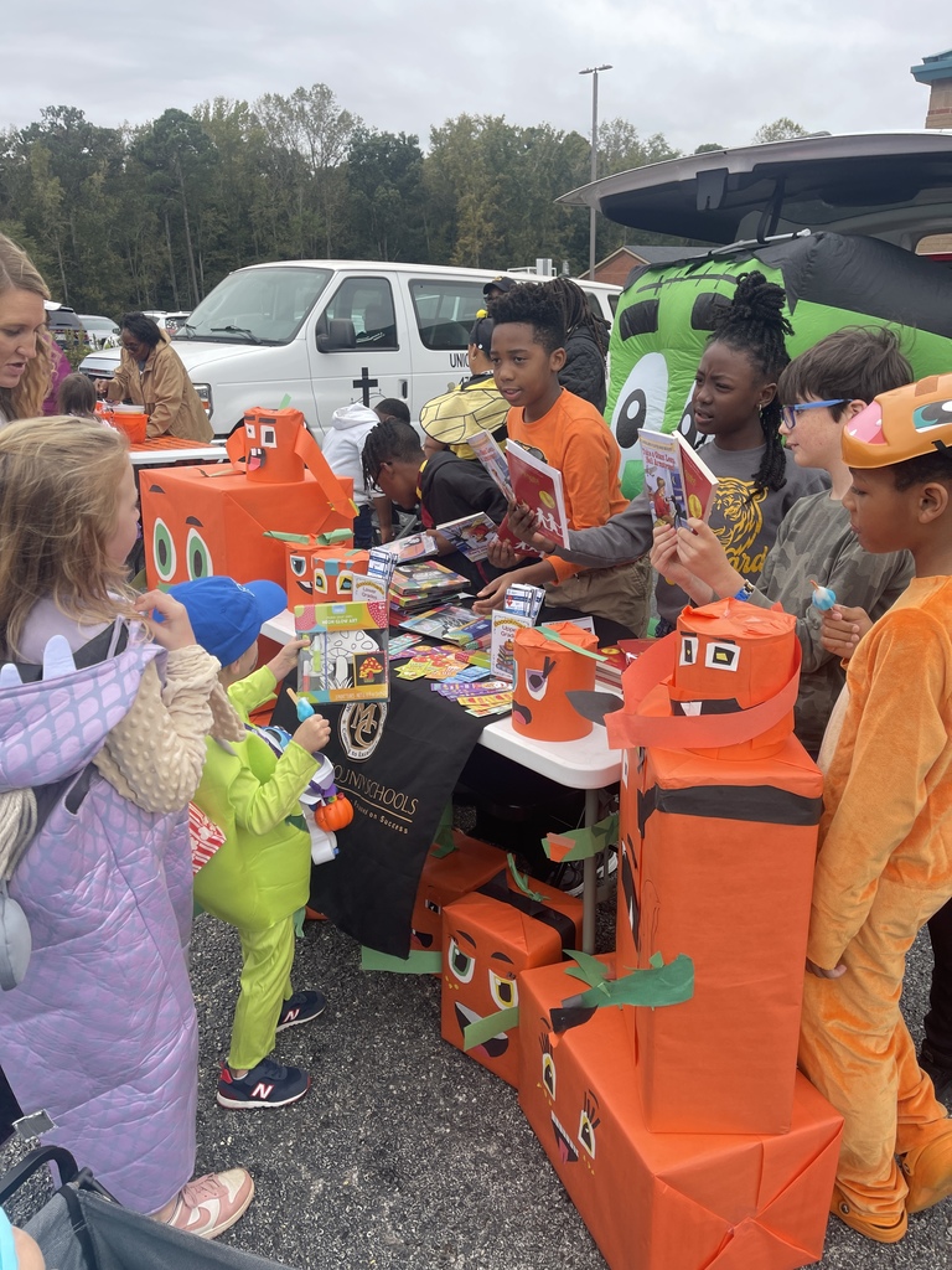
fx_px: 917
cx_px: 476
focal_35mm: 25
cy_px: 635
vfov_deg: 69.4
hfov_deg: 54.9
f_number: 1.6
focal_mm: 5.1
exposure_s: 1/558
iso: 32
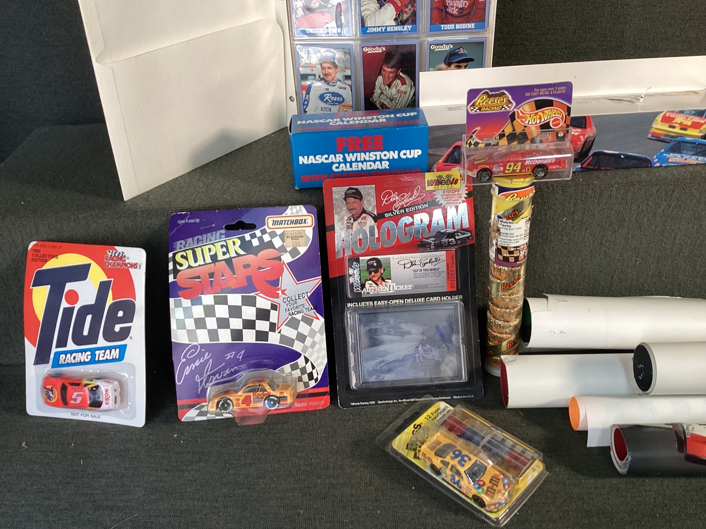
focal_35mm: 31
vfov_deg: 45.4
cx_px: 353
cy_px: 264
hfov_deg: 58.3
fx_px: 632
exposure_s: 1/60
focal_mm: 3.3
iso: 100
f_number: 2.4
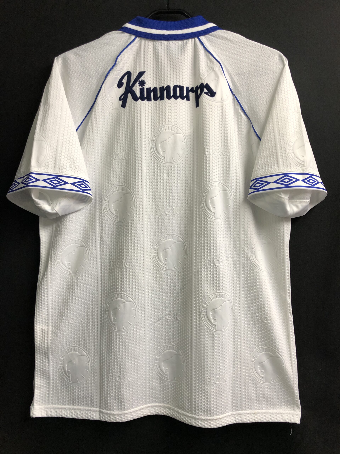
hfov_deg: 49.7
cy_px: 227
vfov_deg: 63.4
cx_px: 170
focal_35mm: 28
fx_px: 367
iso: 40
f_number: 1.8
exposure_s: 1/33
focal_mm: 4
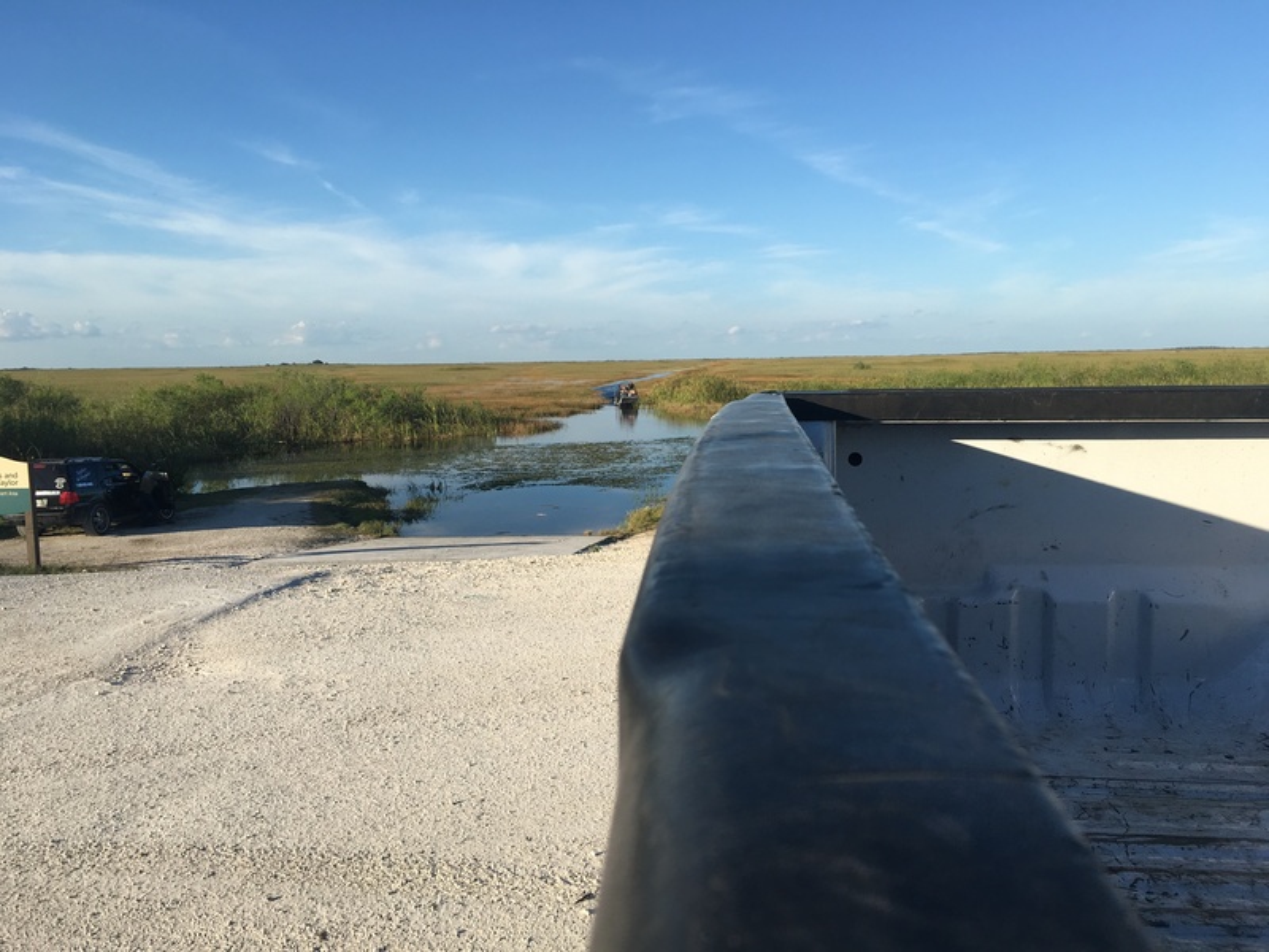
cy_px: 476
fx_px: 1063
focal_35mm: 29
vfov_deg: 48.2
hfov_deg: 61.7
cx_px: 634
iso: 25
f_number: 2.2
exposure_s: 1/1261
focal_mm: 4.15
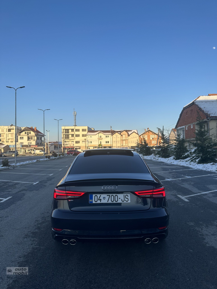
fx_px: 201
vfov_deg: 71.6
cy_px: 144
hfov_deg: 56.8
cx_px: 108
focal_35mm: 24
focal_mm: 6.86
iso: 80
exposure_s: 1/2110
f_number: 1.78
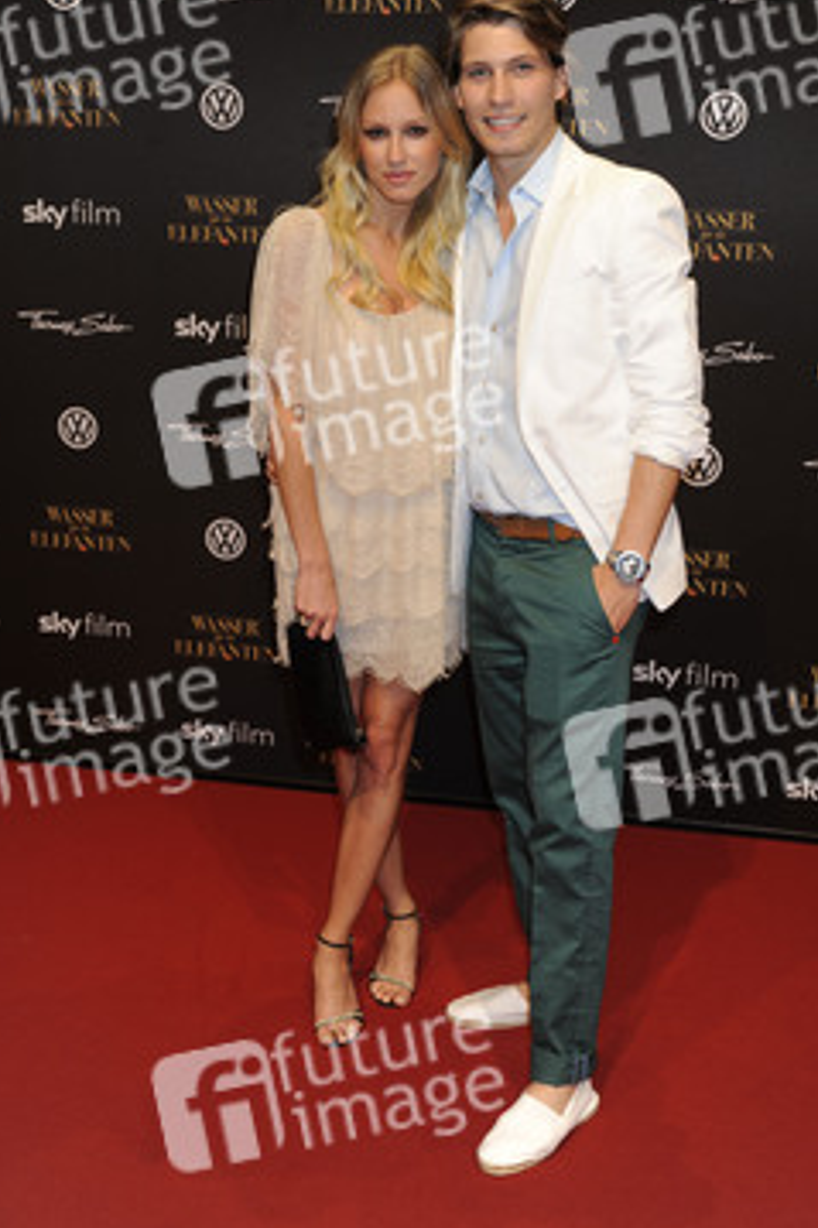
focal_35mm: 49
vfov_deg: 40.3
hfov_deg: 27.5
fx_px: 1672
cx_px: 428
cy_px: 578
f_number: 5.6
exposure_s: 1/200
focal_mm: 44
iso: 400
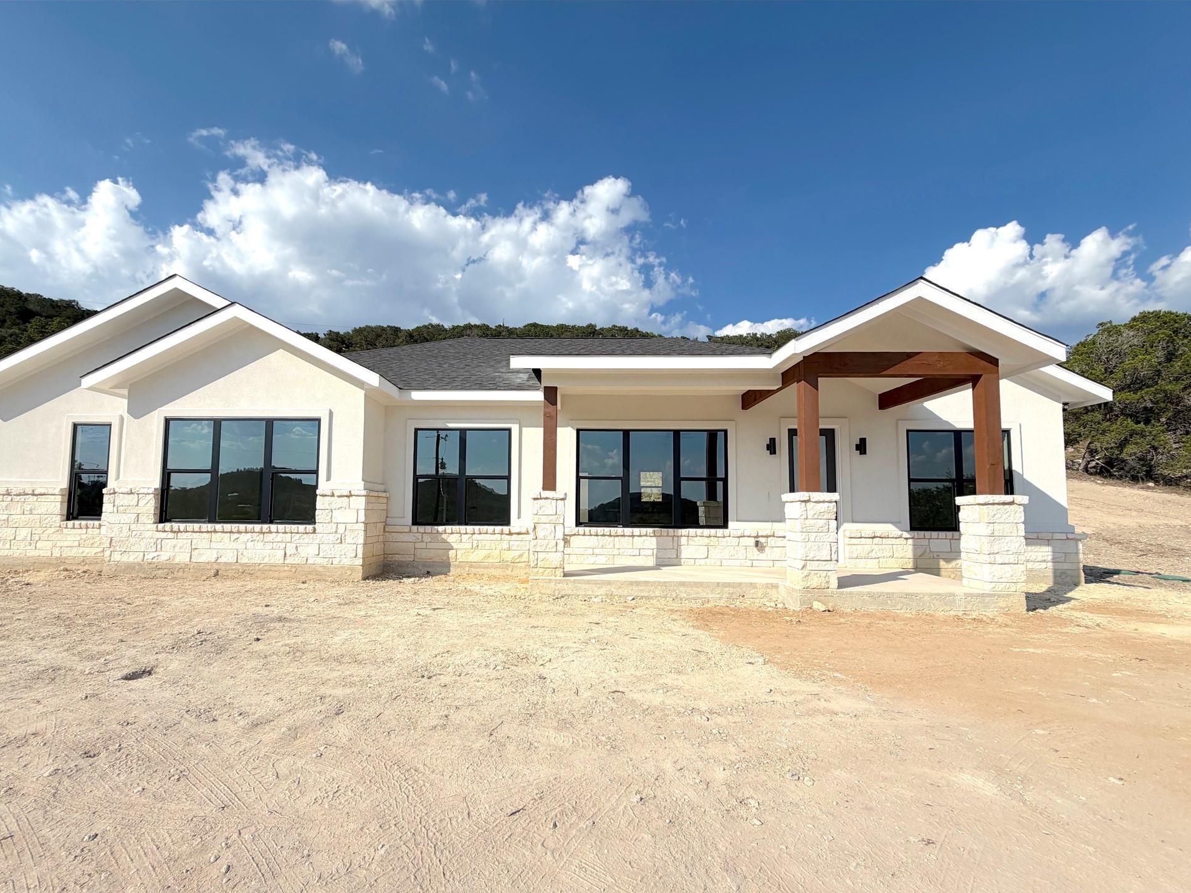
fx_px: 516
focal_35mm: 15
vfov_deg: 81.6
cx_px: 555
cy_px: 478
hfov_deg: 98.0
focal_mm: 2.22
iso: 20
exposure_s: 1/1745
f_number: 2.2
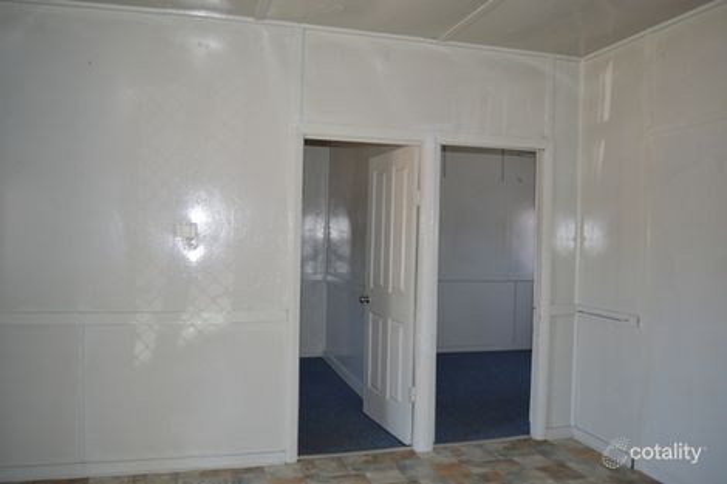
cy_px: 242
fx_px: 545
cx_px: 364
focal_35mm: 27
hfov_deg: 67.4
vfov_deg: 47.9
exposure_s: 1/60
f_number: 3.5
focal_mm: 18
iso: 500
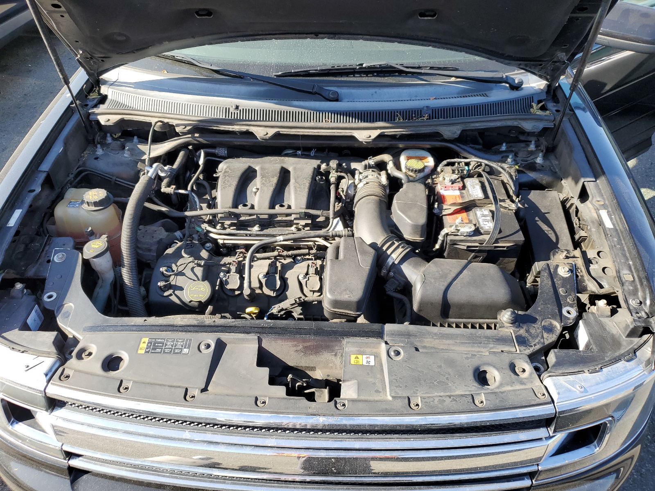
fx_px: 492
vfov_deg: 53.1
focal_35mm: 26
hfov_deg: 67.3
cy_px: 246
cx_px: 328
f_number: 1.5
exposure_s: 1/556
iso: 50
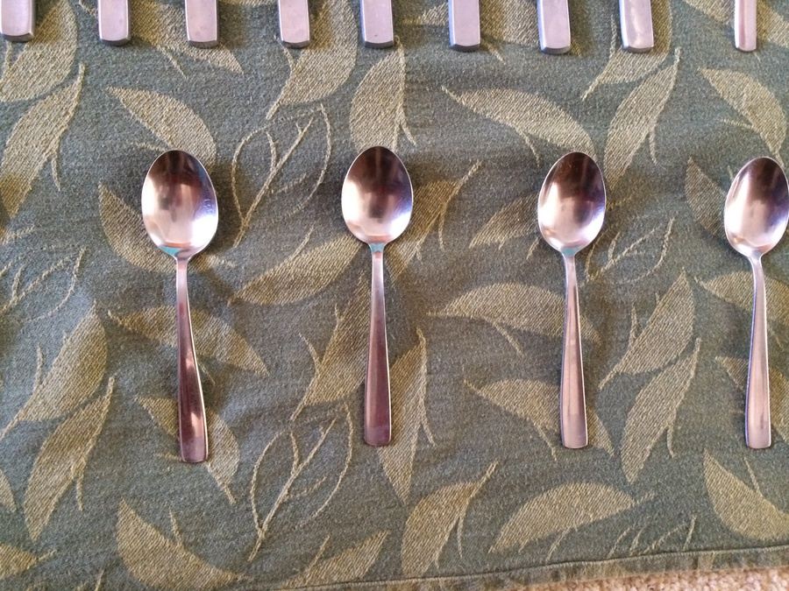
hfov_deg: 60.0
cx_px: 394
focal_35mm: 30
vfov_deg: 46.8
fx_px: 684
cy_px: 296
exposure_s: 1/20
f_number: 2.2
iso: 320
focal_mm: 4.12
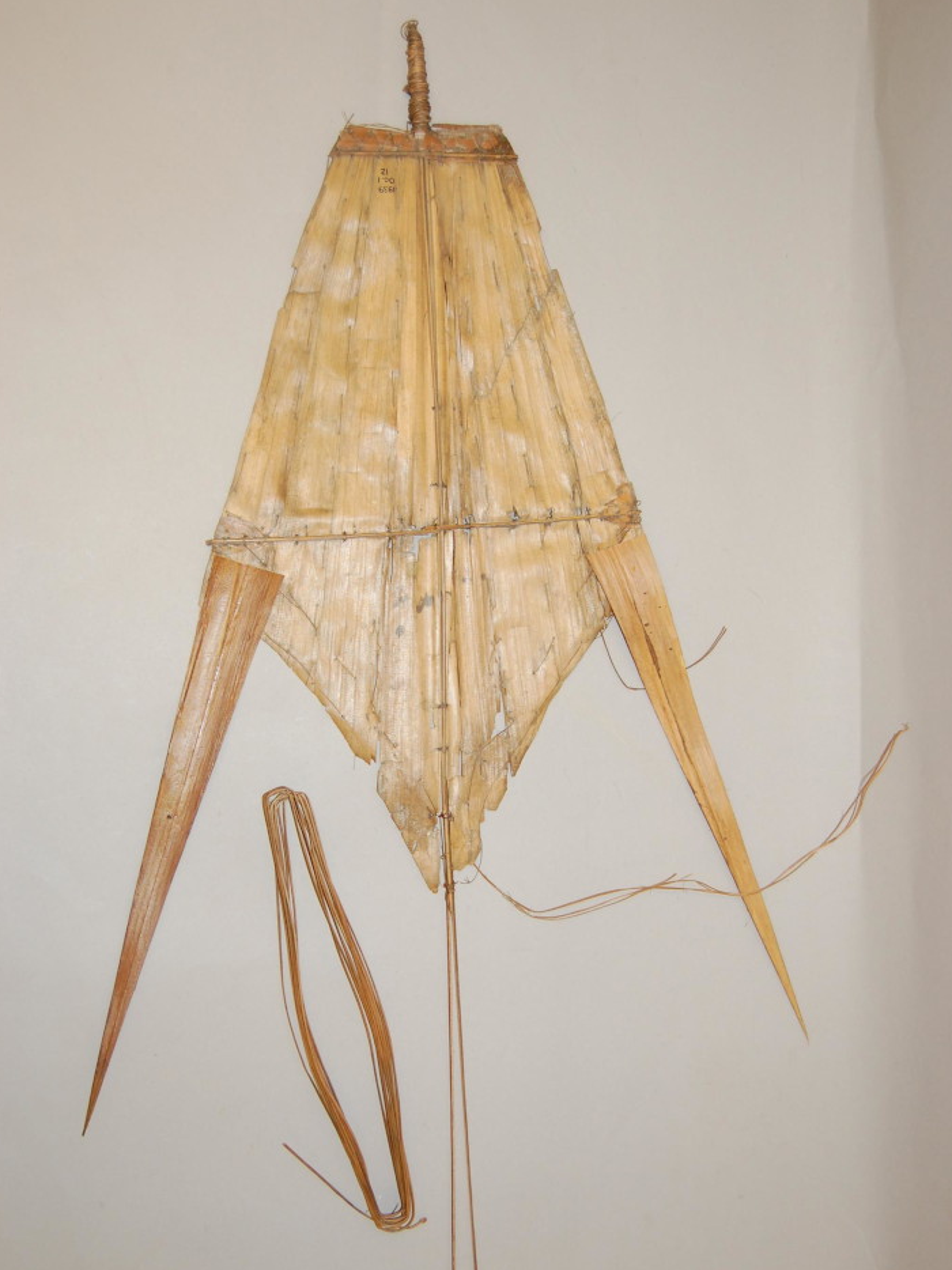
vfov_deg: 46.7
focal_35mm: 40
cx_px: 481
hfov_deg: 35.9
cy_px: 704
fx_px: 1467
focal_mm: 24
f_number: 4
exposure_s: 1/60
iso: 400
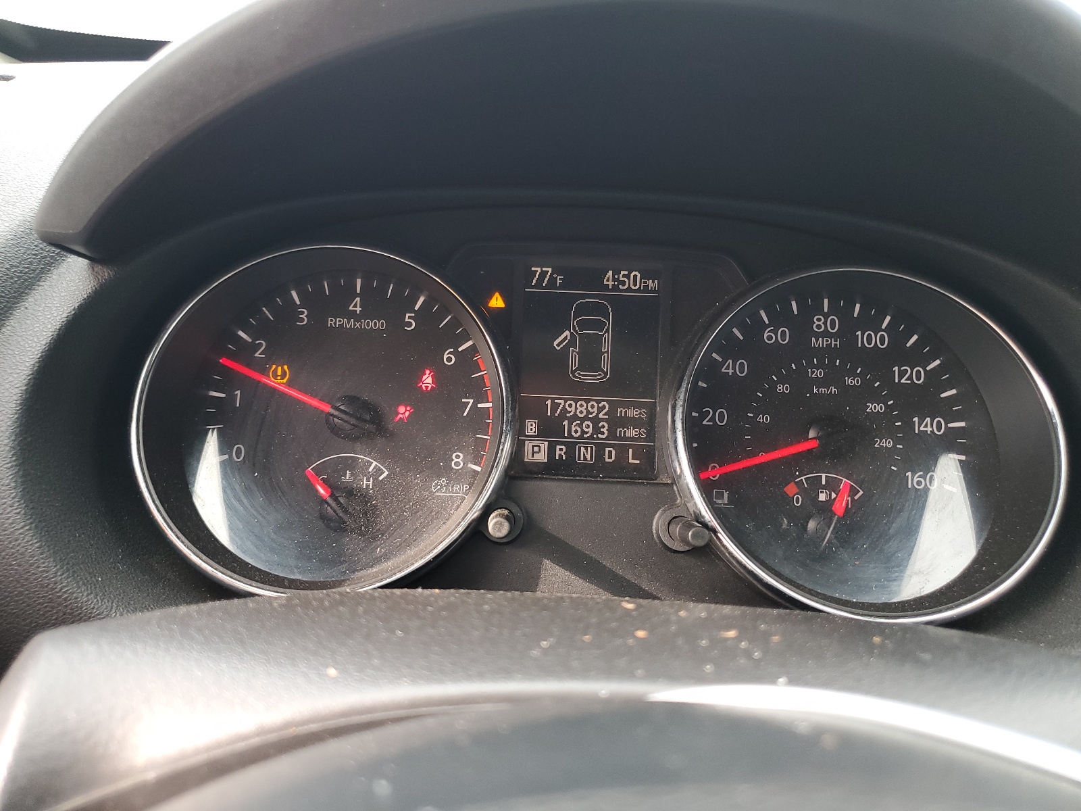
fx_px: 812
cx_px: 540
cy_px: 406
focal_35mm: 26
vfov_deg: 53.1
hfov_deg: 67.3
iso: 71
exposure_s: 1/120
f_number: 1.5
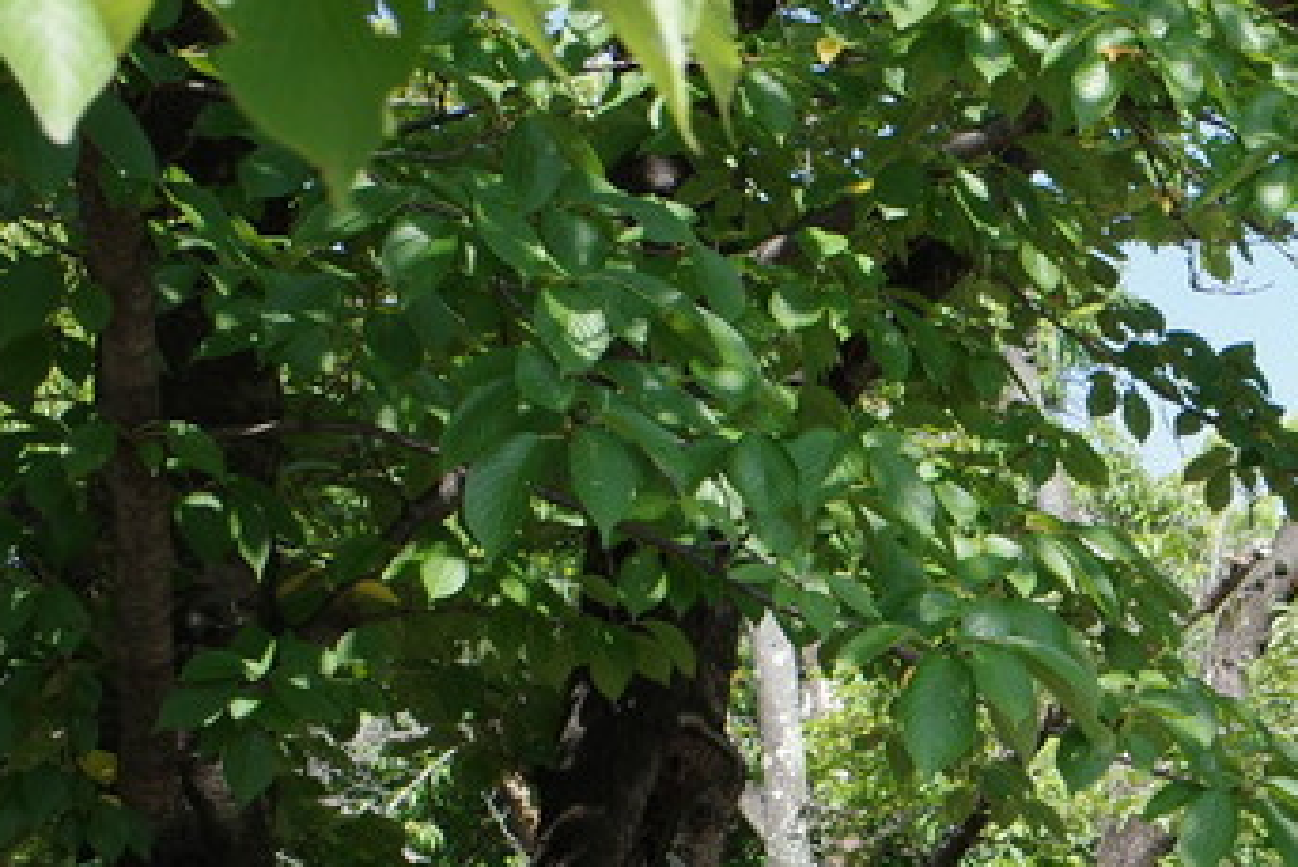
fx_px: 3535
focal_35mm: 98
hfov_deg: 18.6
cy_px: 1022
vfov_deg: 13.6
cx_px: 1888
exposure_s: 1/400
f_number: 5
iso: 200
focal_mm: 18.3
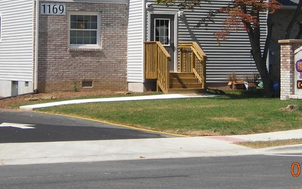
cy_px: 3
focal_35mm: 128
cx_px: 152
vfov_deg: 10.2
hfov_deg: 16.3
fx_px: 1053
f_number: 7.7
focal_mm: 10.8
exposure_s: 1/143
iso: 50
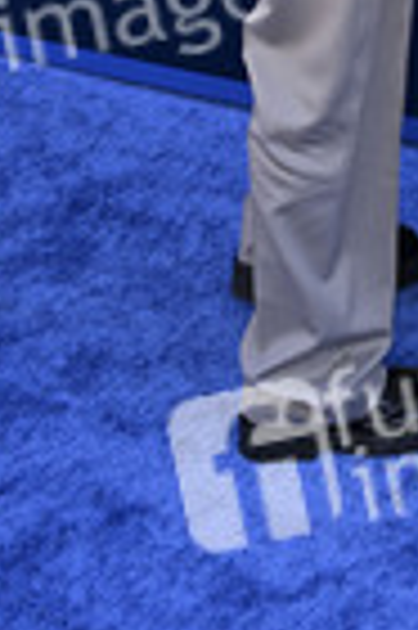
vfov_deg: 19.2
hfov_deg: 13.6
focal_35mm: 97
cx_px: 530
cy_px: -230
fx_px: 1693
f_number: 5.6
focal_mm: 34
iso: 320
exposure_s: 1/200
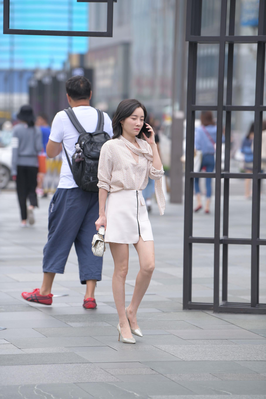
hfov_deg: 6.9
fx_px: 2216
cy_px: 200
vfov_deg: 10.3
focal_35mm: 200
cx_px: 133
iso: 500
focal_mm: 200
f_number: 4
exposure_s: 1/1000
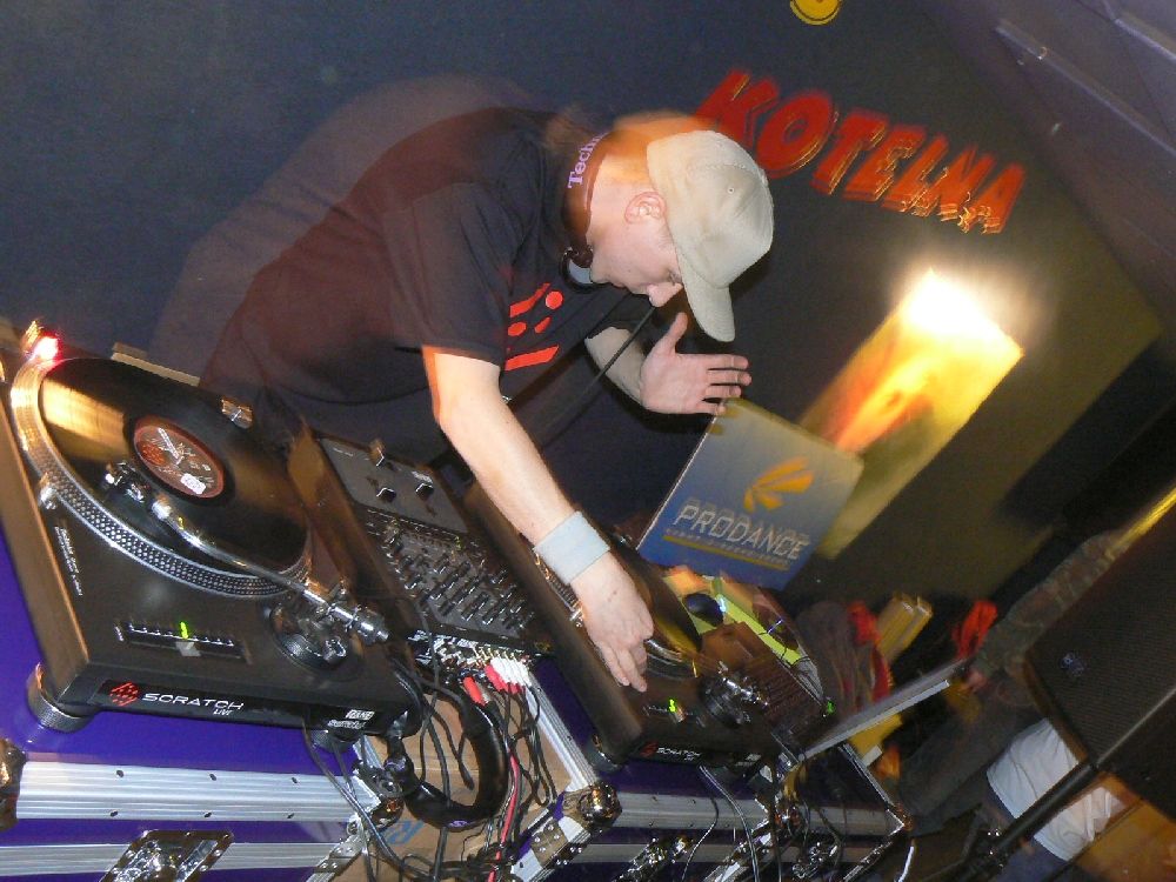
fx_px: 1223
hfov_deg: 51.4
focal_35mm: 36
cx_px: 588
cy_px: 441
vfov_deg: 39.7
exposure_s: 1
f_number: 5
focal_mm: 6
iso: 200
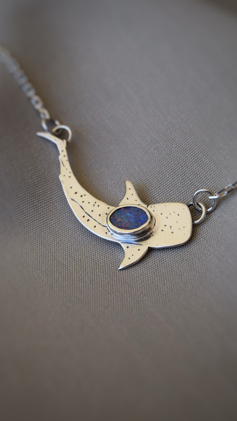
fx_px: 978
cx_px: 125
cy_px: 212
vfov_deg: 24.3
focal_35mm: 88
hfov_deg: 13.8
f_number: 8
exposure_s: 1/125
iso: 400
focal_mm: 55
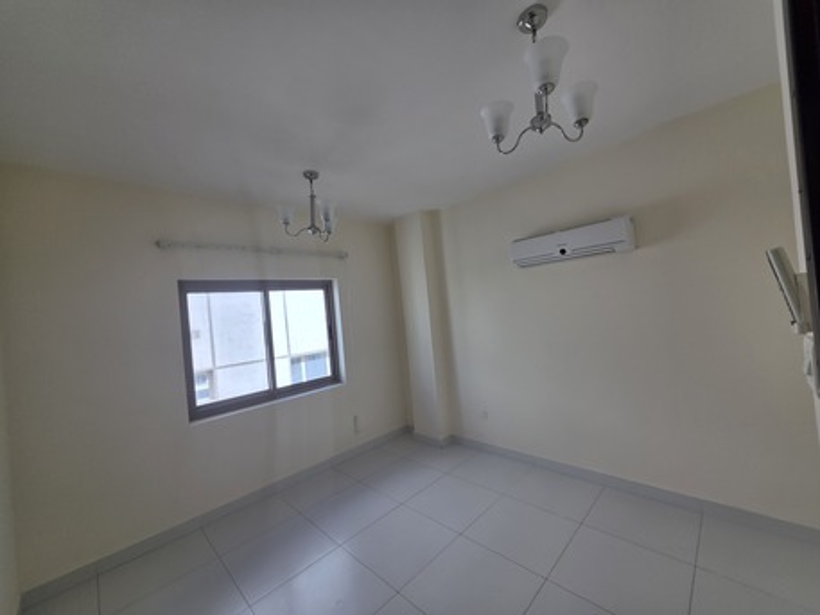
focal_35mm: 13
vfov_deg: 89.9
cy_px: 308
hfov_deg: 106.2
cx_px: 410
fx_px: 308
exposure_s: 1/100
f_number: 1.9
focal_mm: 2.2
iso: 32
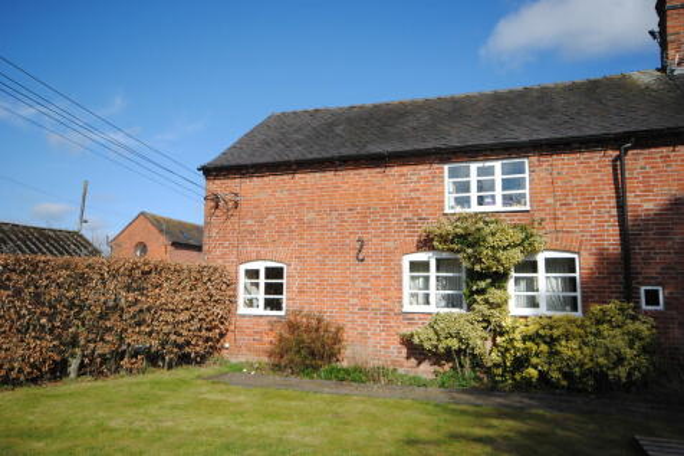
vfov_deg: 47.9
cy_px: 228
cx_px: 342
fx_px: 513
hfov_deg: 67.4
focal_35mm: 27
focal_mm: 18
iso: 100
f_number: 9
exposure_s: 1/320
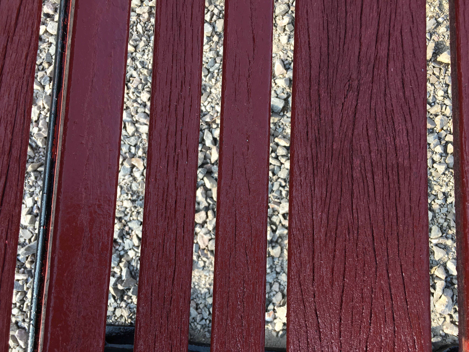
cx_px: 234
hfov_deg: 61.7
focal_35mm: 29
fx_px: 393
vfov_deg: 48.2
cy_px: 176
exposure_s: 1/284
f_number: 2.2
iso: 25
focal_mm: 4.15
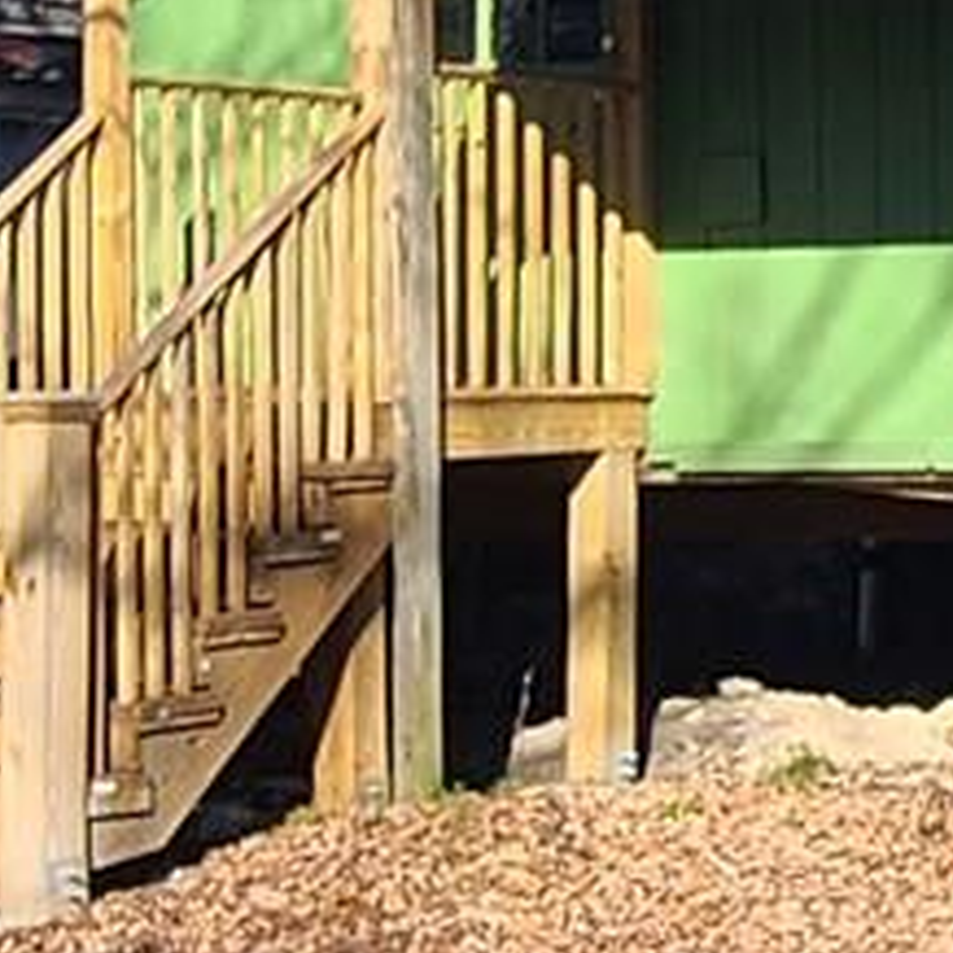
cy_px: 122
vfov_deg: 16.0
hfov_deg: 14.8
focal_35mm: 108
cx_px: 1504
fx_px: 3364
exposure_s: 1/950
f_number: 2.2
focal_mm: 2.2
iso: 50
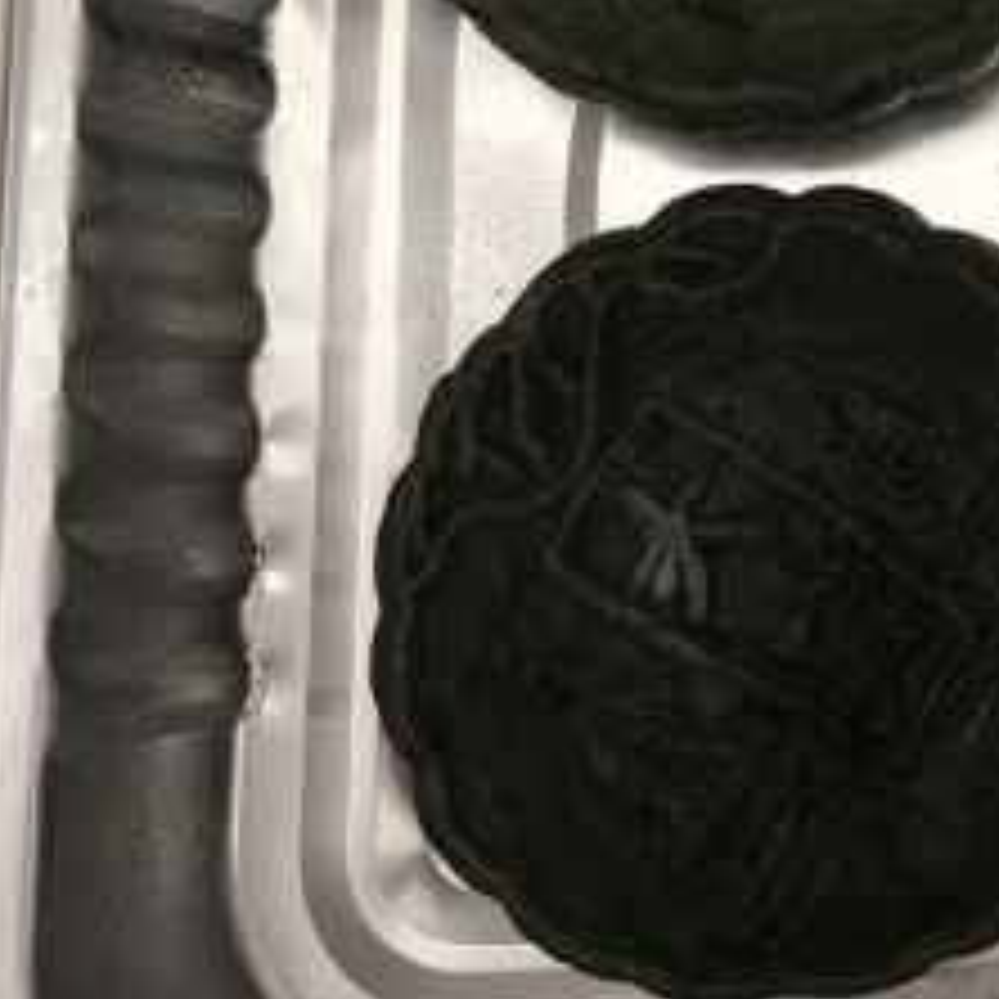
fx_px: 2645
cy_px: -14
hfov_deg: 20.3
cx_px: 1132
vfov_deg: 20.7
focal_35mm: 81
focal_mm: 4.15
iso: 40
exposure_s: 1/17
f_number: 2.2
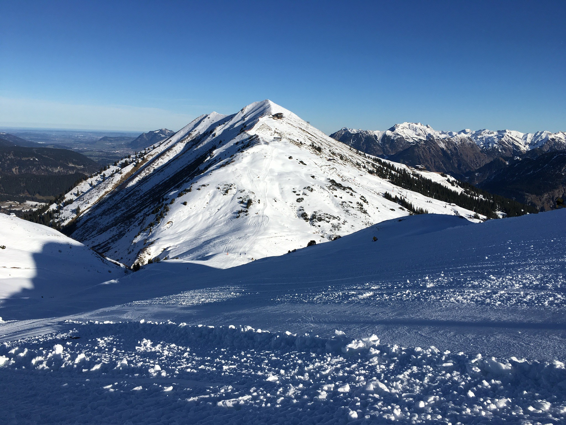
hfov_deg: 61.7
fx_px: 474
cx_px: 283
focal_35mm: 29
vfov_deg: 48.2
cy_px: 212
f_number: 2.2
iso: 25
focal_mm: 4.15
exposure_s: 1/3077
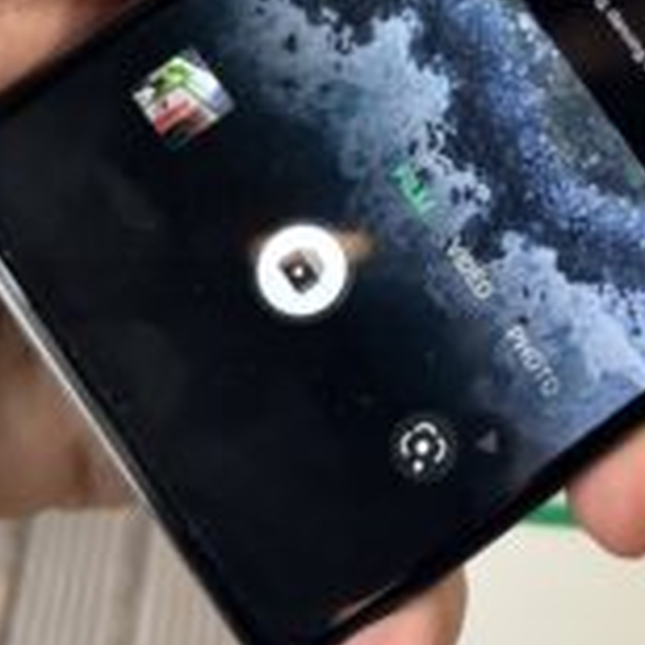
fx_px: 1623
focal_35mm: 77
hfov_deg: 21.9
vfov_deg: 21.6
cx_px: 591
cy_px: -8
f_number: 1.78
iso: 160
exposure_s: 1/121
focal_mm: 6.76
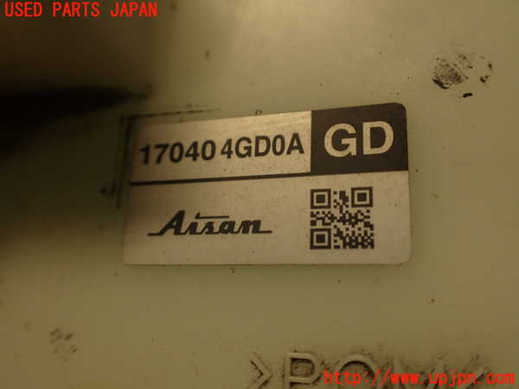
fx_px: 480
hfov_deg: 56.8
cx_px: 260
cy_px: 194
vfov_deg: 44.2
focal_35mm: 32
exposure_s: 1/60
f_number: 2.4
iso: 125
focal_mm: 5.79
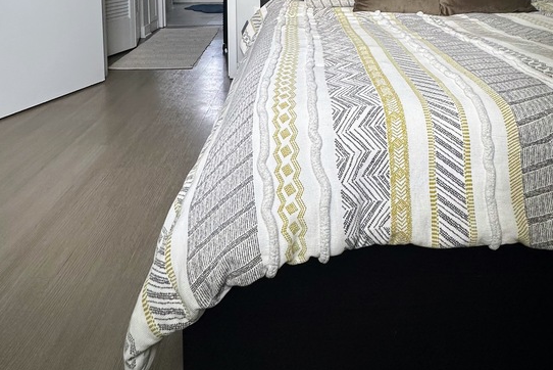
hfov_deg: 63.4
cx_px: 313
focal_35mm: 29
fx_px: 446
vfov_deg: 38.8
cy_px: -15
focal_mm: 2.22
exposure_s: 1/99
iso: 160
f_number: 2.2
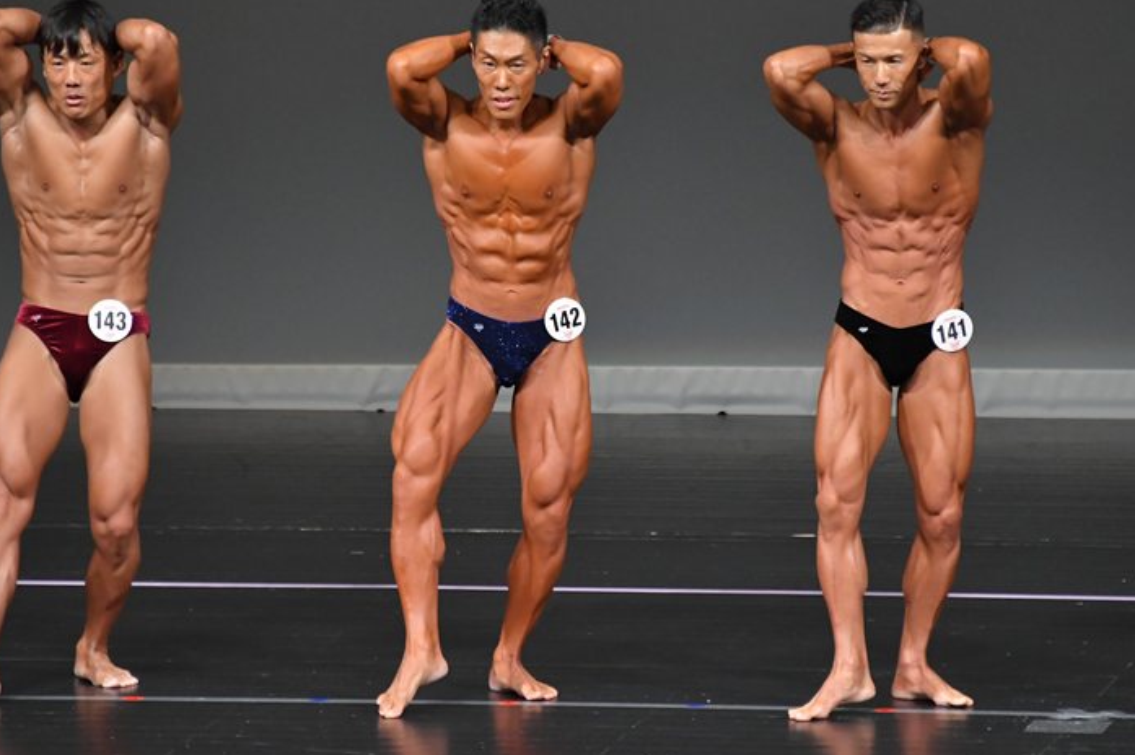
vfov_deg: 3.3
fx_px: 13140
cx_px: 568
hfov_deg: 4.9
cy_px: 351
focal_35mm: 417
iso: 4000
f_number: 5.6
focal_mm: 250
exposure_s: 1/400
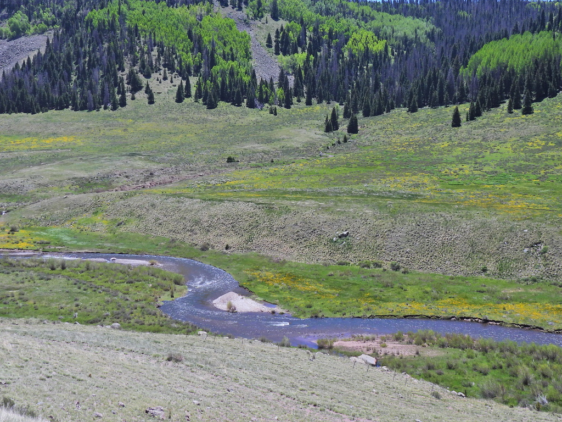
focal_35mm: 50
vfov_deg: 29.0
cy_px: 163
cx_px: 278
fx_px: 812
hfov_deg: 38.2
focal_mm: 7.1
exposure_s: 1/1250
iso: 100
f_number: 3.2
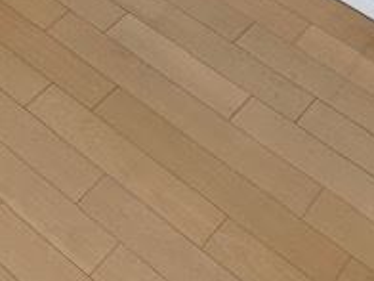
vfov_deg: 16.3
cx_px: -168
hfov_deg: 20.2
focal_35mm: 85
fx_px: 918
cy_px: -101
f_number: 1.8
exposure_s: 1/100
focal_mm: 4.25
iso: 40
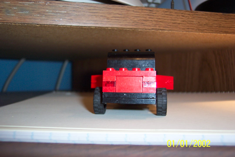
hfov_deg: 50.7
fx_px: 248
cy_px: 78
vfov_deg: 35.1
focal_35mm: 38
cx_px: 118
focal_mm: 8
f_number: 2.8
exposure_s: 1/30
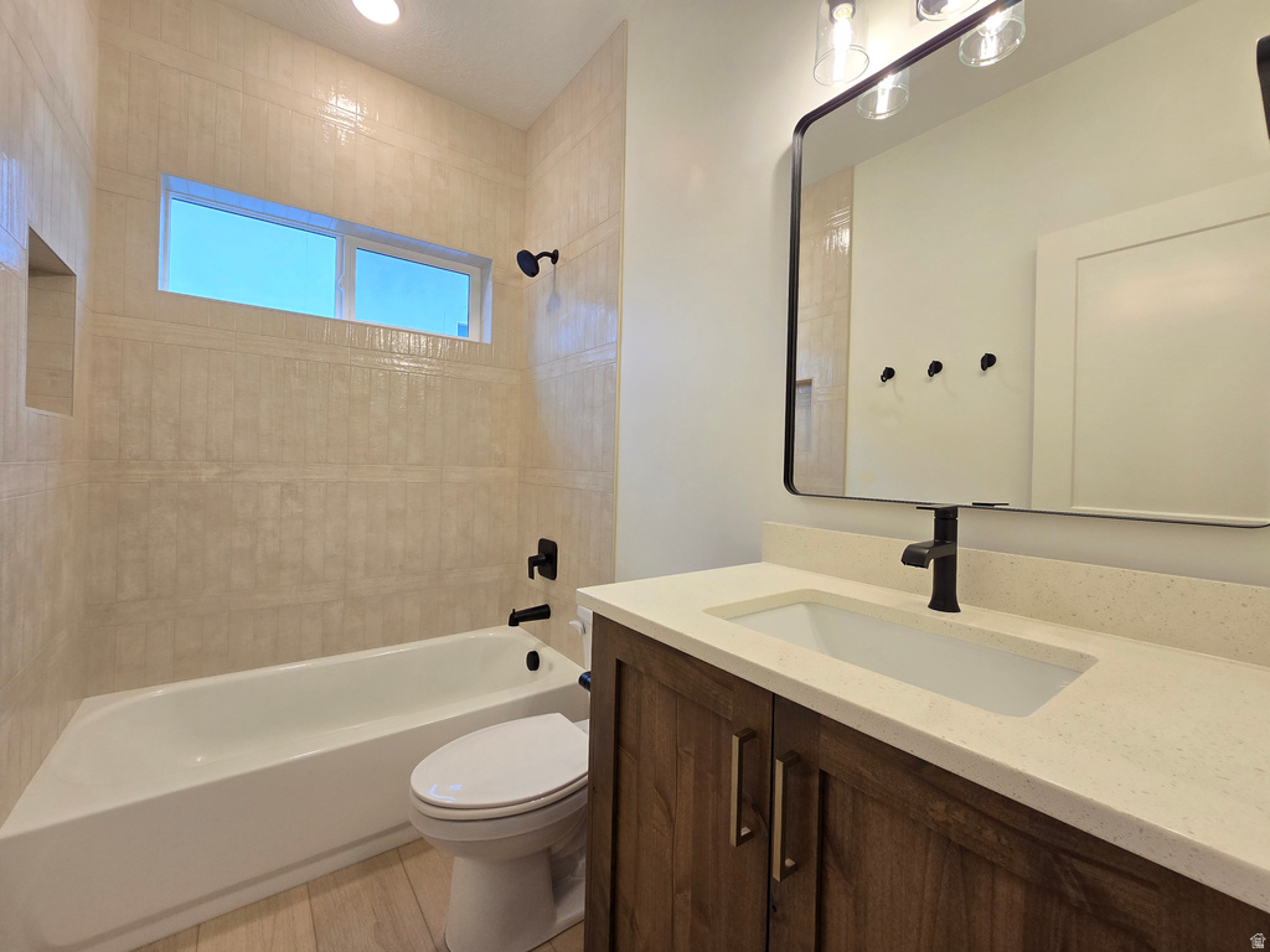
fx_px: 477
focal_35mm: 13
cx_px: 635
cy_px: 476
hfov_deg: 106.2
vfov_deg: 89.9
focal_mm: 2.2
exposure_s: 1/60
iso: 64
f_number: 2.2
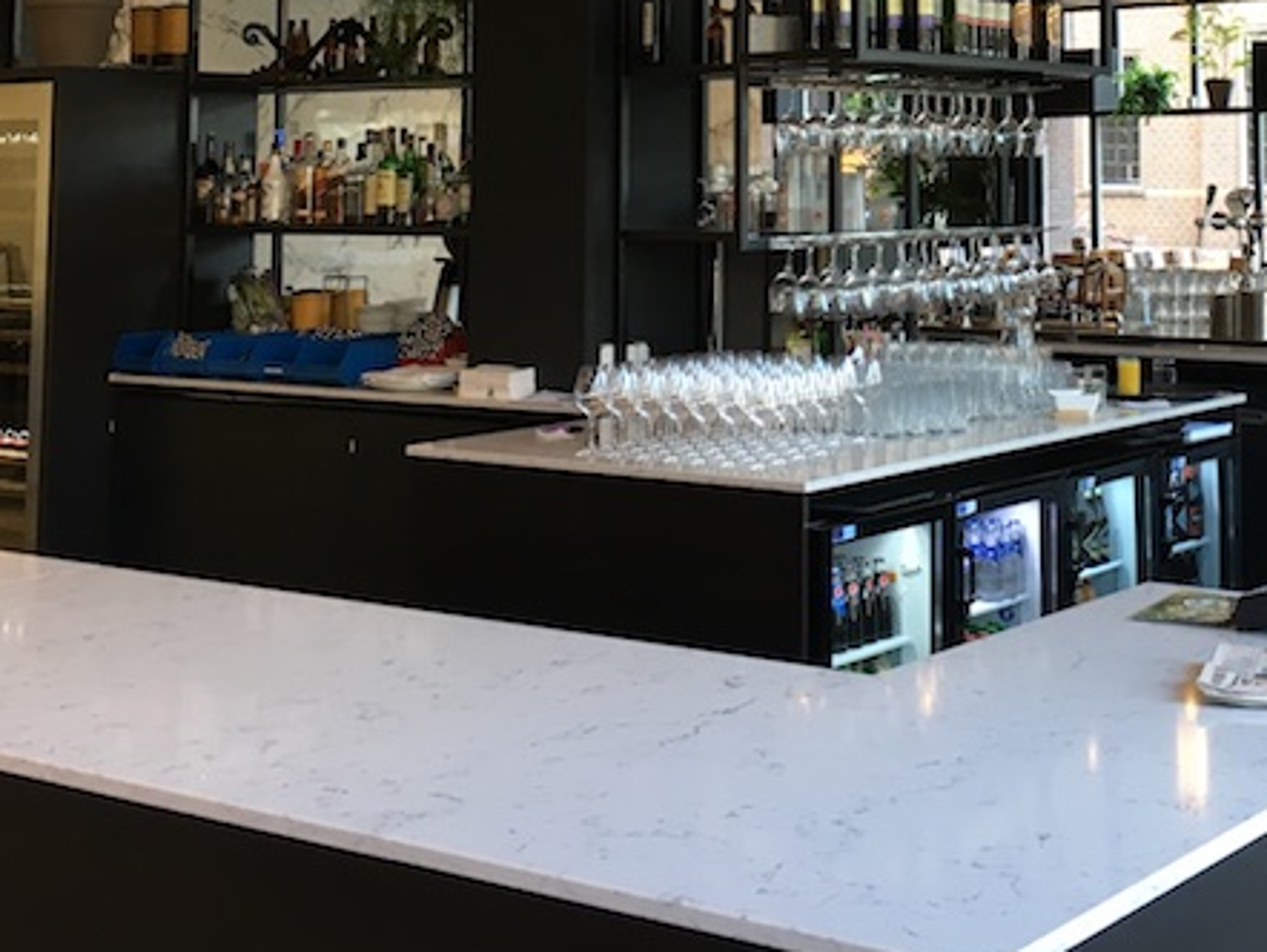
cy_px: 7
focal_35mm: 59
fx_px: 2161
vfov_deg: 23.8
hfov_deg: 32.0
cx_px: 983
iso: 80
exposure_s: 1/33
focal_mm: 4.15
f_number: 2.2
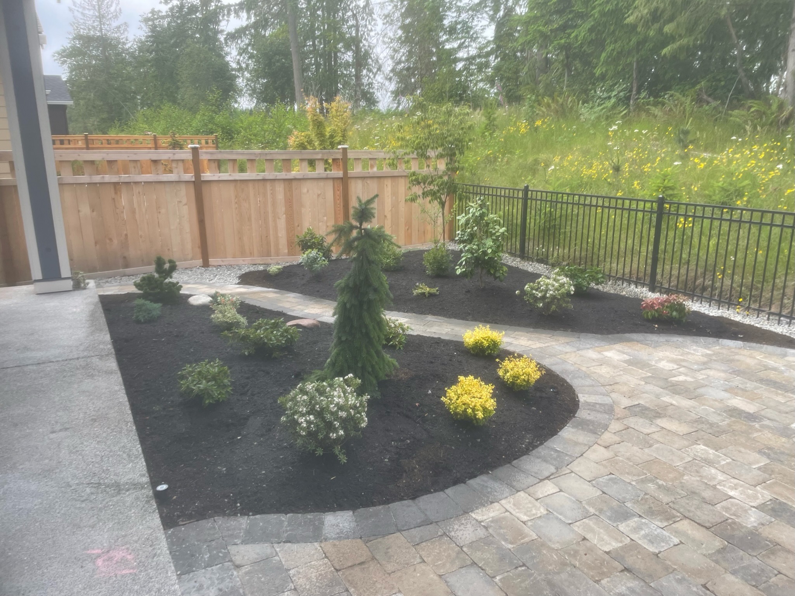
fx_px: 597
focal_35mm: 26
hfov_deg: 67.3
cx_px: 398
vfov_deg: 53.0
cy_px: 298
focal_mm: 4.2
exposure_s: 1/801
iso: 32
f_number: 1.6
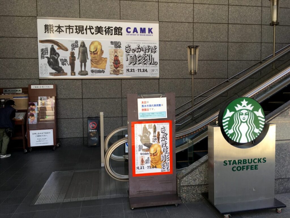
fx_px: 243
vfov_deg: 48.2
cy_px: 109
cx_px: 145
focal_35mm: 29
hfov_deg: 61.7
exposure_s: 1/120
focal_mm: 4.15
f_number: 2.2
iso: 32
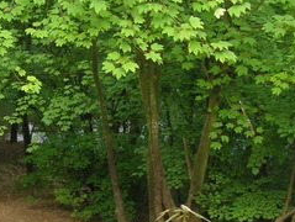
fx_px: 1169
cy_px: 210
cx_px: 83
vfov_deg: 10.8
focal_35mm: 137
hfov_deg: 14.3
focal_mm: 6.9
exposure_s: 1/125
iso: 50
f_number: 3
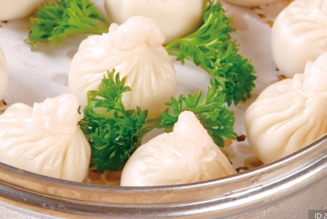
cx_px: 138
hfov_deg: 10.1
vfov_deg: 6.7
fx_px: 1856
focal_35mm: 204
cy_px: 16
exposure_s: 1/160
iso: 100
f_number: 9
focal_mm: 70
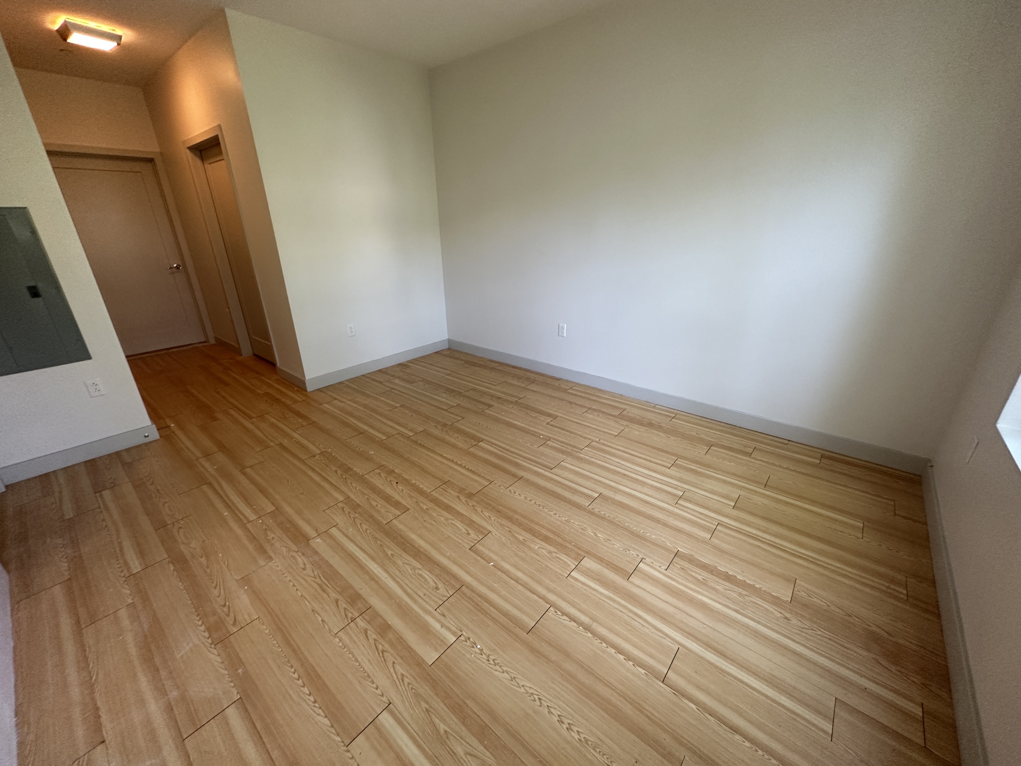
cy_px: 383
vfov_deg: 85.7
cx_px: 510
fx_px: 413
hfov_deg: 102.1
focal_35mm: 14
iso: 200
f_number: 2.2
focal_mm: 2.22
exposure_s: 1/60
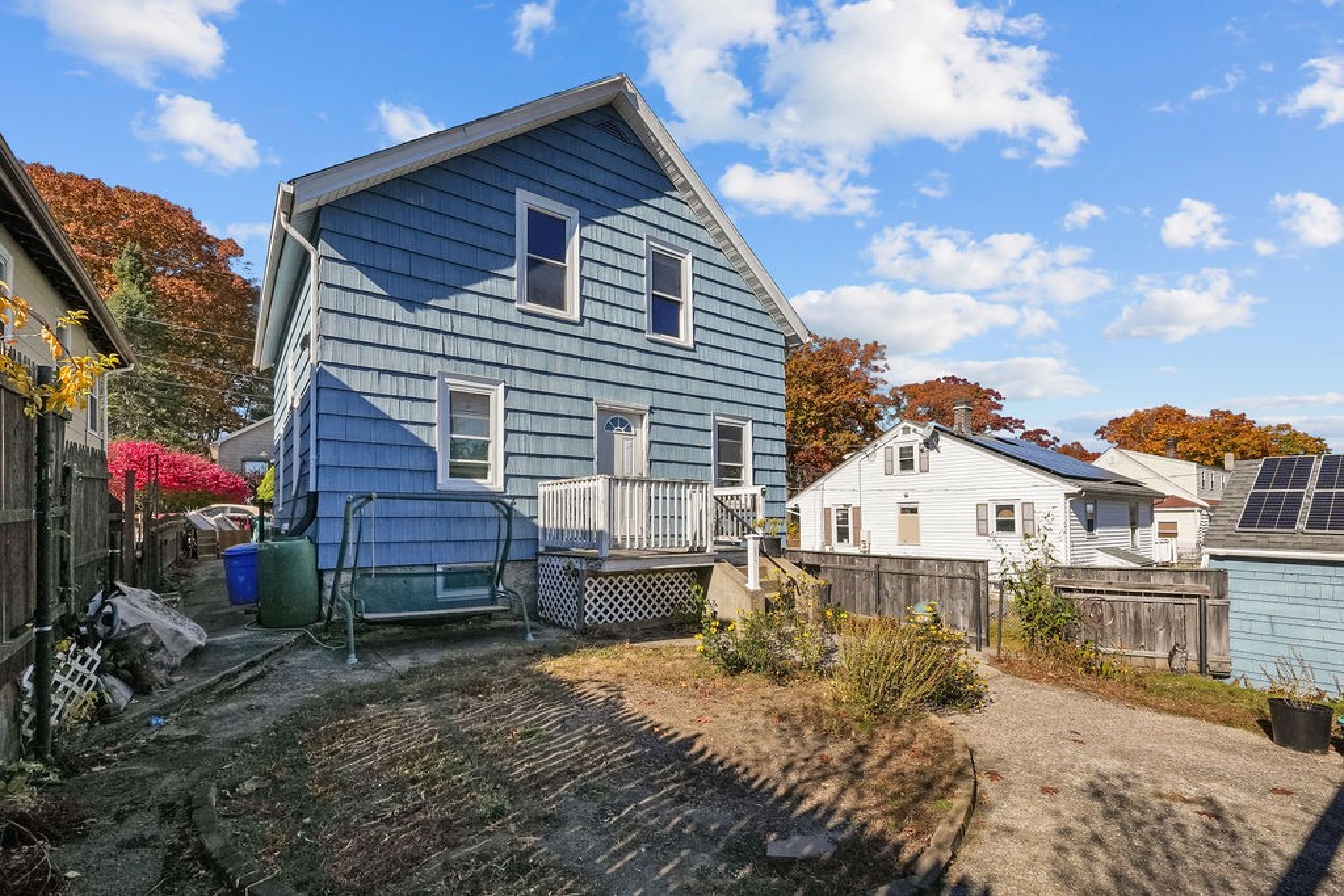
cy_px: 448
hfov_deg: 100.4
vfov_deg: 77.3
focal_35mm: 15
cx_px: 672
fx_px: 560
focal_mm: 10
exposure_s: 1/1000
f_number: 10
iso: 500
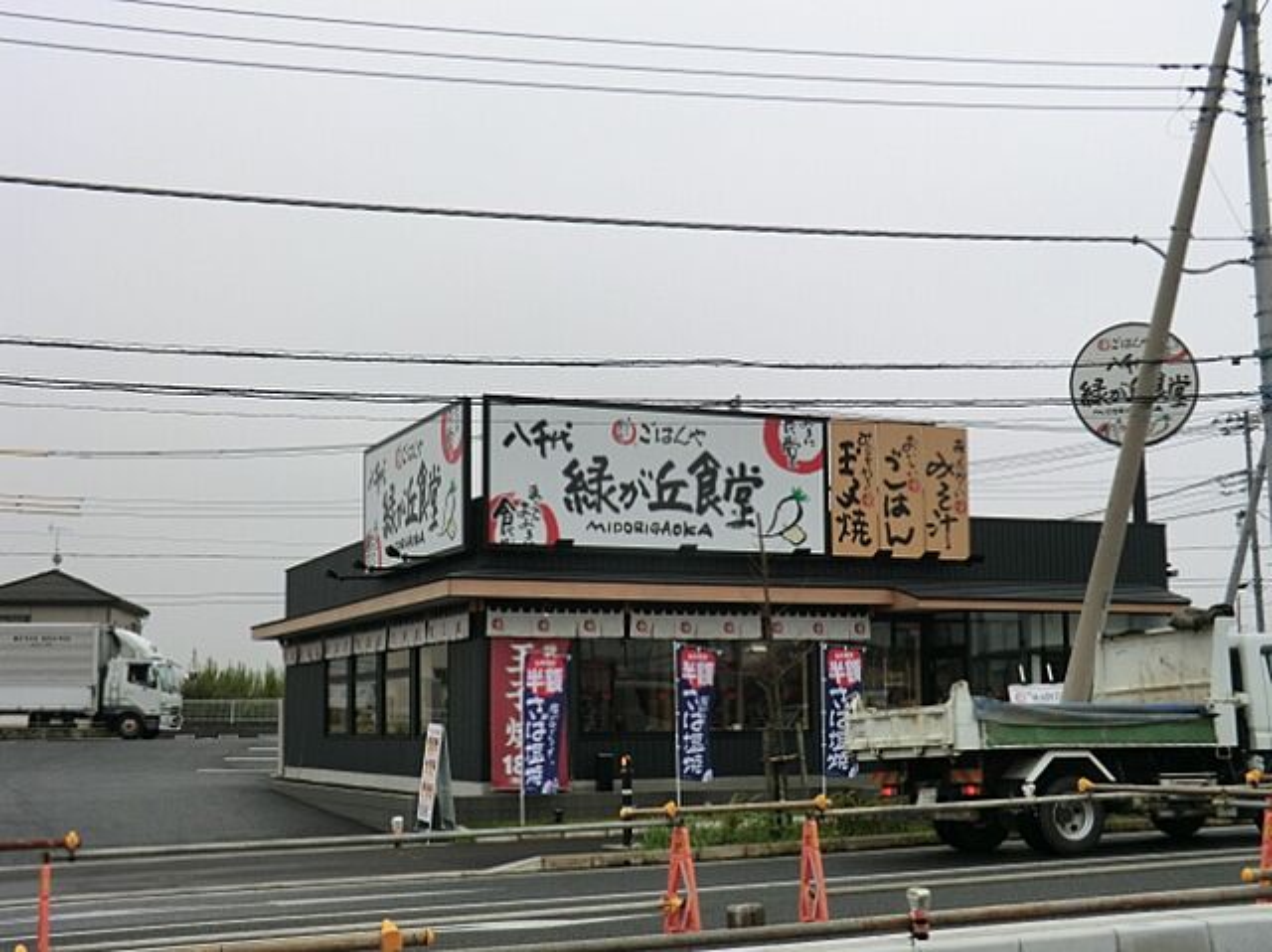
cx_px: 636
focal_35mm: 47
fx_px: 1726
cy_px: 476
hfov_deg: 40.5
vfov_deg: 30.8
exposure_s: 1/400
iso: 80
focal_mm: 8.4
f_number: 4
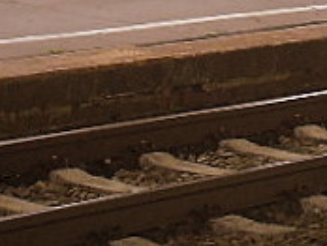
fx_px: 2223
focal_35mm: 235
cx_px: 938
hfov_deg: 7.5
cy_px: -231
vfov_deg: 6.2
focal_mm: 7.1
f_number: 3.1
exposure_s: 1.5
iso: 80
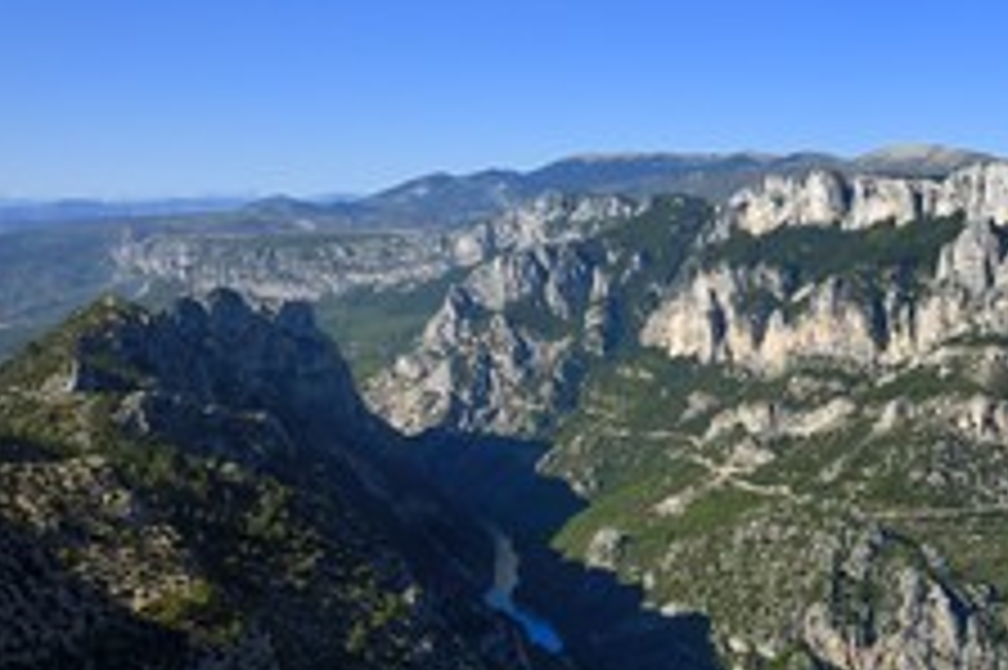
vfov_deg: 28.6
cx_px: 864
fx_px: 1259
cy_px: 612
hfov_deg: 41.0
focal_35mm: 45
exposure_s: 1/160
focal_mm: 24
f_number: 13
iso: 200
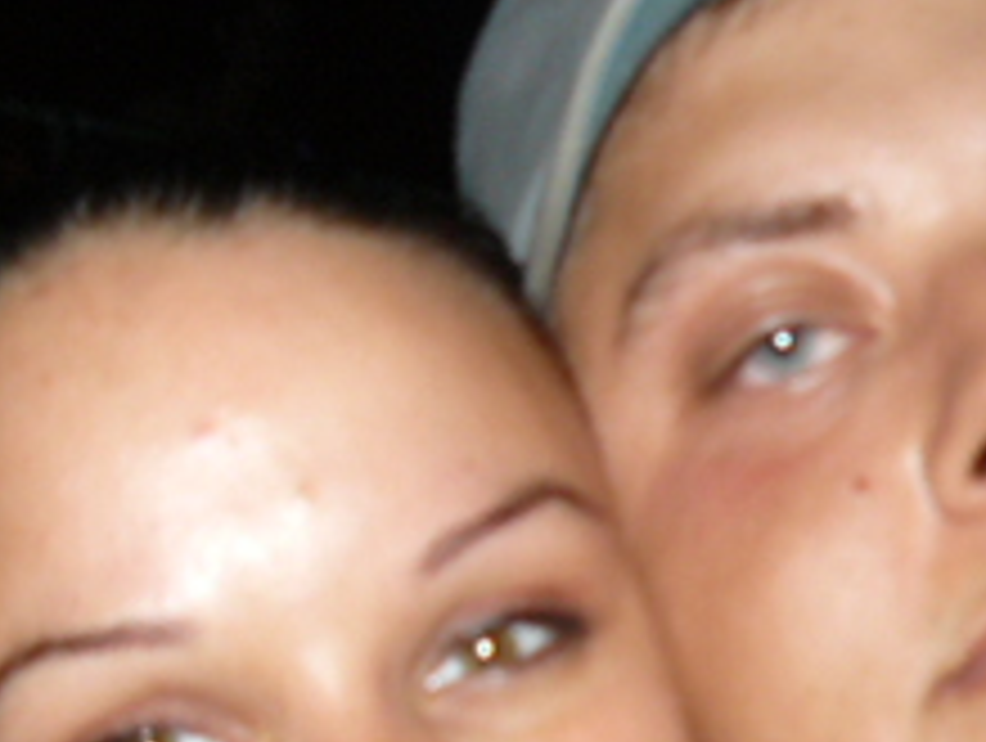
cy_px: 778
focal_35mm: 105
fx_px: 2996
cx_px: 707
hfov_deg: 18.6
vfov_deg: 13.9
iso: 100
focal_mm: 6
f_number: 2.8
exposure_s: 1/30
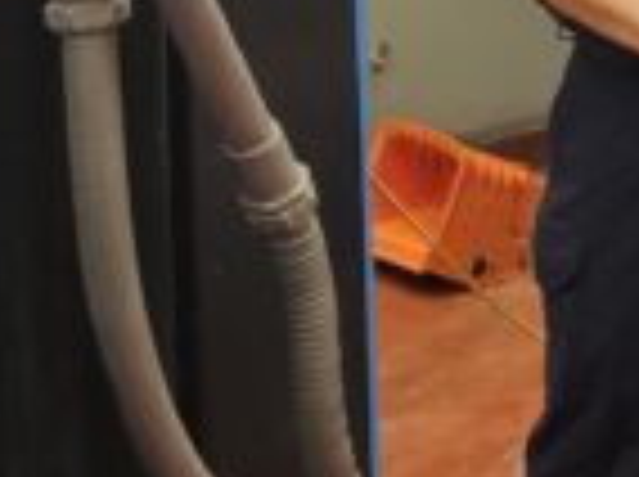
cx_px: 1784
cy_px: -346
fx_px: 2469
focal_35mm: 134
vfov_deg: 10.5
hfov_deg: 11.0
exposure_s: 1/120
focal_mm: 6.3
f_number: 1.7
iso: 160
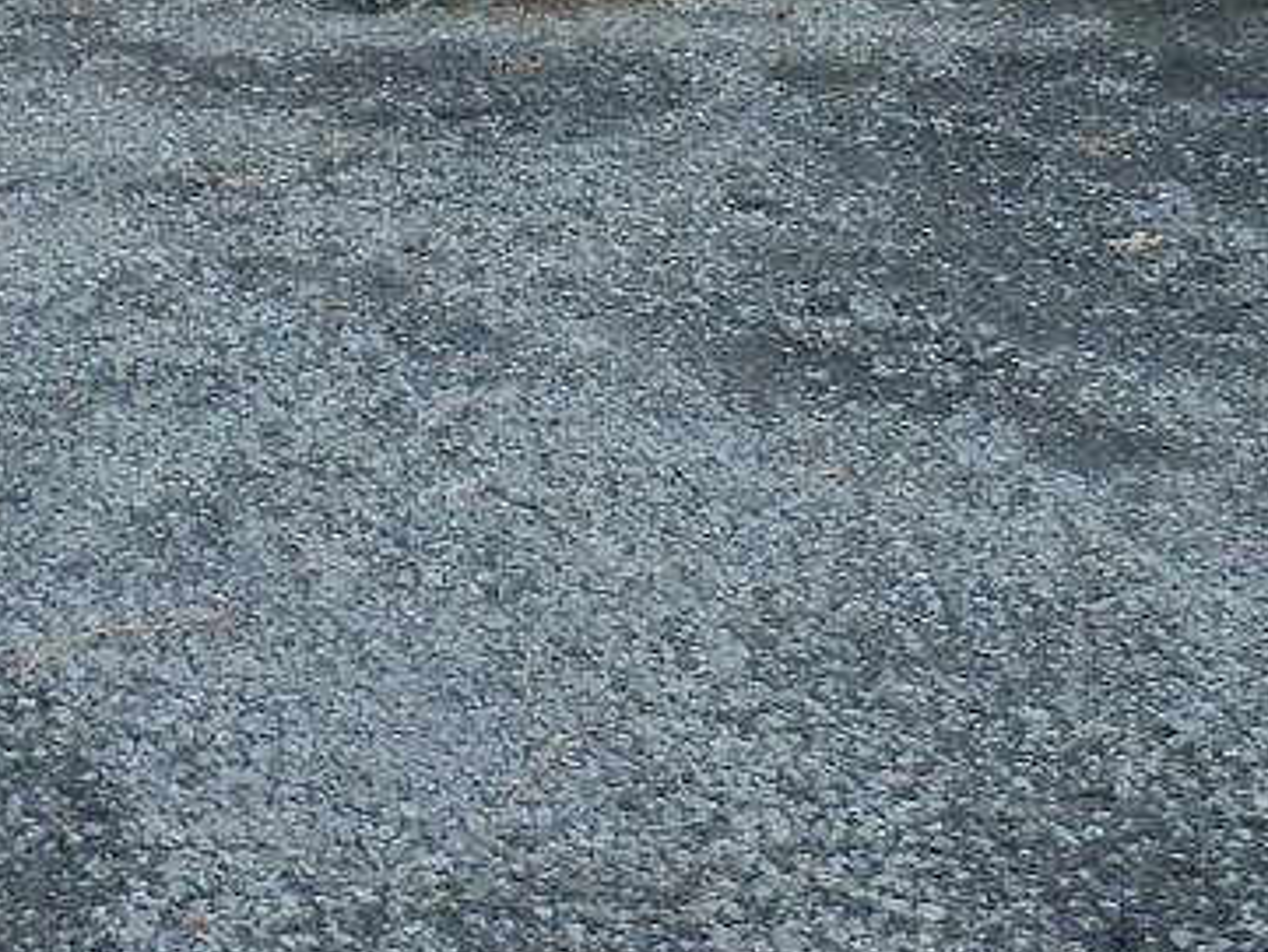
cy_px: -657
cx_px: 544
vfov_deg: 11.3
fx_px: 4544
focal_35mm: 124
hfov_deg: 15.9
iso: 80
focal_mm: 6.2
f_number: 3.5
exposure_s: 1/160
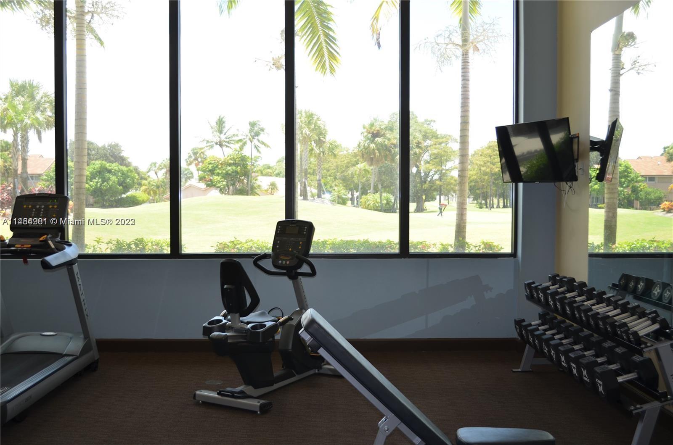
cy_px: 222
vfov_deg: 36.7
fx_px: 671
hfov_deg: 53.2
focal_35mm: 36
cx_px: 336
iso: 160
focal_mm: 24
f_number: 4
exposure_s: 1/200
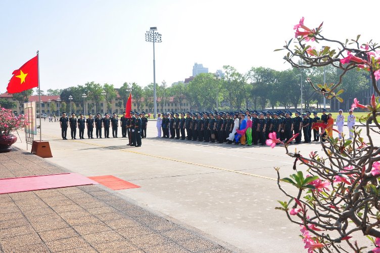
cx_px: 190
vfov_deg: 35.4
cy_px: 126
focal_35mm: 38
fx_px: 395
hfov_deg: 51.3
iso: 200
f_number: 13
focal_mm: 25
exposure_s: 1/125
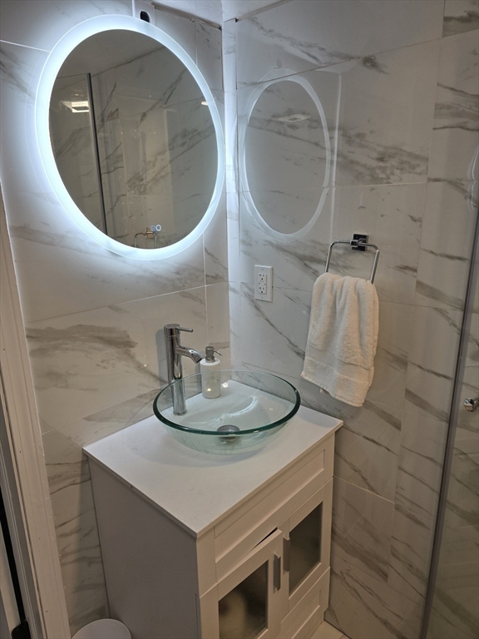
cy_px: 320
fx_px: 424
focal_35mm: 23
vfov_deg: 73.9
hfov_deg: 58.9
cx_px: 240
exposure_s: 1/120
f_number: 1.7
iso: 40
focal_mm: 6.3
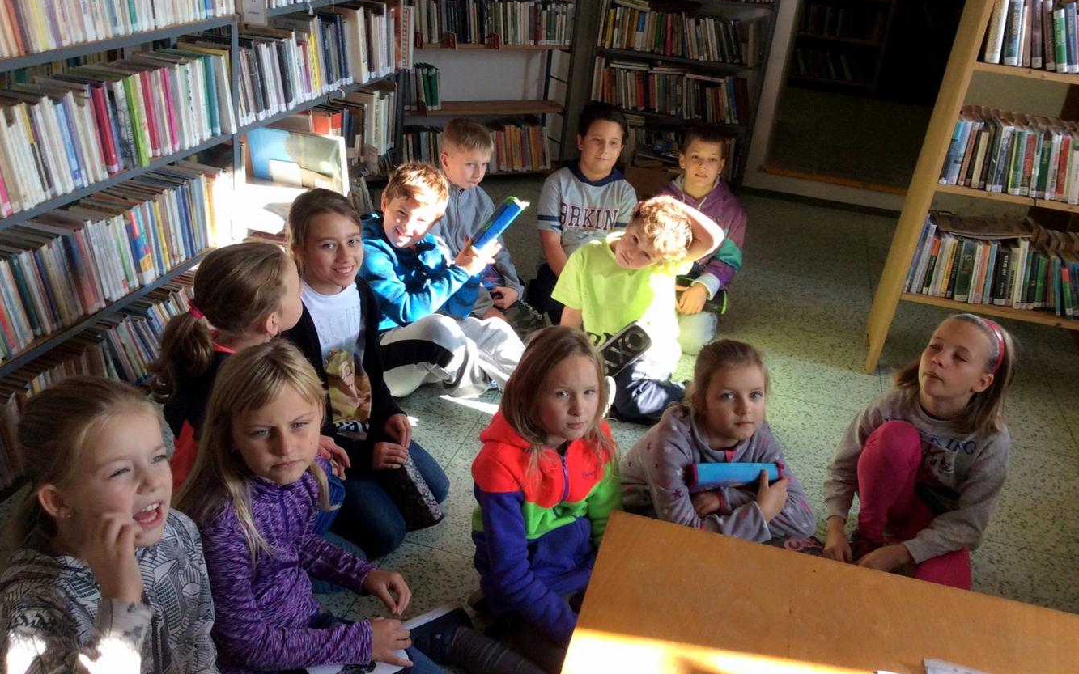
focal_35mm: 34
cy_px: 315
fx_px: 1000
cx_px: 540
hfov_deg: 56.7
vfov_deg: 37.3
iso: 50
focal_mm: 3.3
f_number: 2.4
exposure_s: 1/100
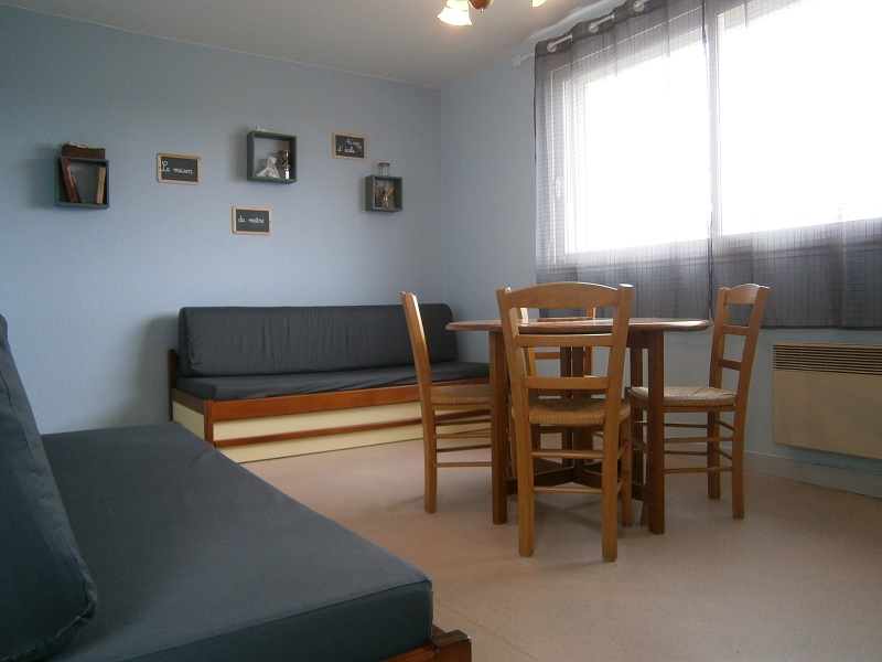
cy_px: 331
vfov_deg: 53.1
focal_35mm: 26
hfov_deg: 67.3
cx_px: 441
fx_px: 662
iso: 125
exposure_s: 1/20
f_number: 2.8
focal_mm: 4.7
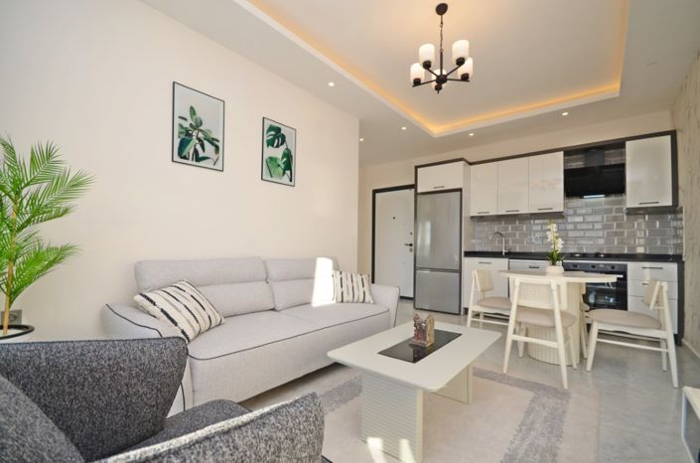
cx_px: 350
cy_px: 232
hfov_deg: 100.5
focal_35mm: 15
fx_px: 291
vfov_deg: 77.0
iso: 180
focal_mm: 10
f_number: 5.6
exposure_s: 1/125
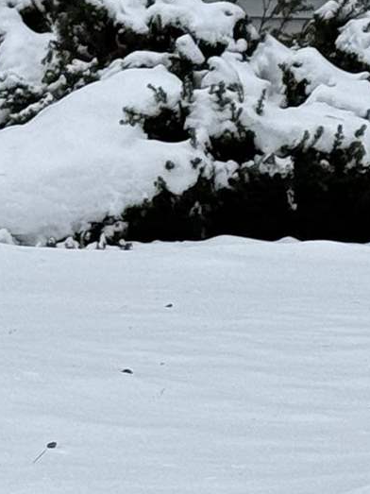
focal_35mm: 282
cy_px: -50
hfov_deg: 5.1
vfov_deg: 7.0
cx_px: -539
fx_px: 4021
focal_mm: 6.76
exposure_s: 1/2667
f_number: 1.78
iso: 64
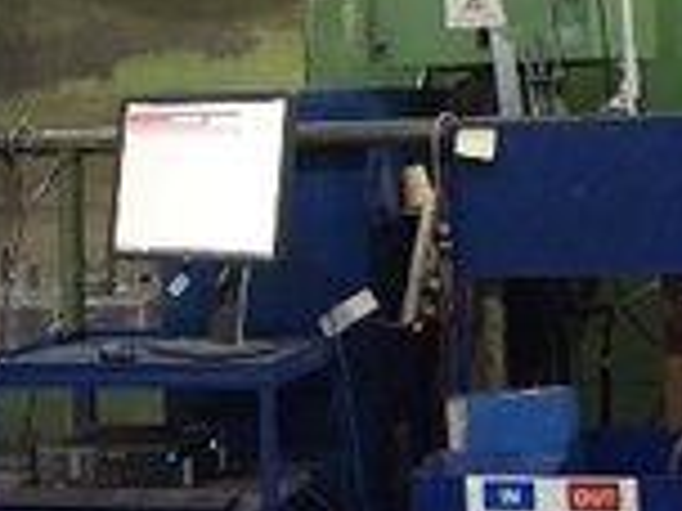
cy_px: -49
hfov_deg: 18.0
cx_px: 292
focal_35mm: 109
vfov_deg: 13.3
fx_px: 2148
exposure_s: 1/50
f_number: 3.5
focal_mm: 16
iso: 3200
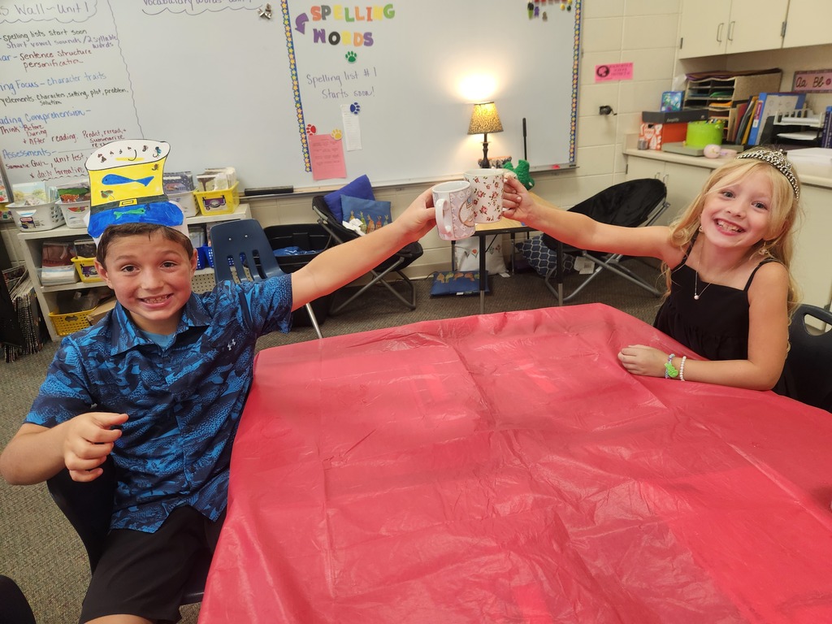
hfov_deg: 73.9
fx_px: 553
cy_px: 312
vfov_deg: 58.9
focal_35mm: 23
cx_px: 416
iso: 200
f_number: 1.8
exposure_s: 1/120
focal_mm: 5.4
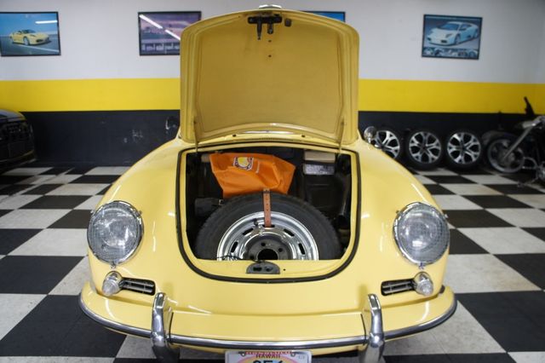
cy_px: 182
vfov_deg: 47.9
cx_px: 272
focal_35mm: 27
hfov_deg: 67.4
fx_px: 409
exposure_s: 1/40
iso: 200
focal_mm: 18
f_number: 4
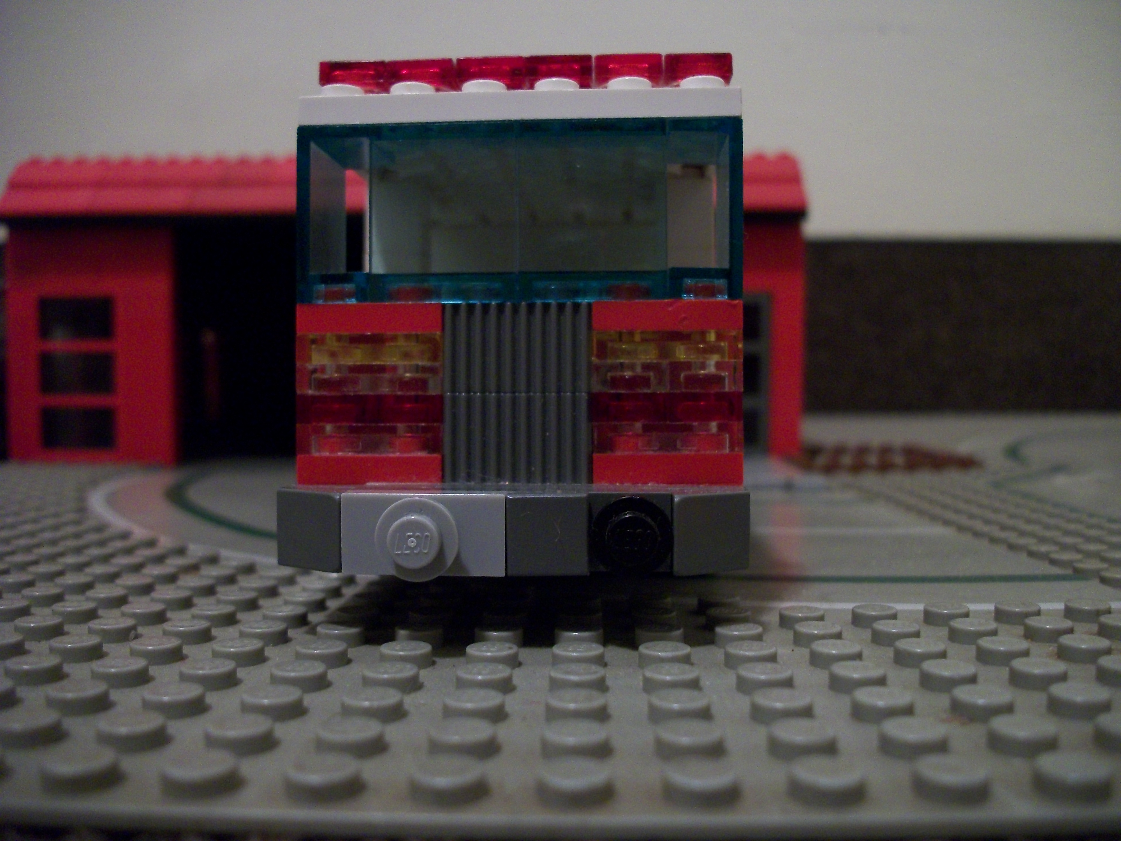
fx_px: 1036
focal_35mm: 32
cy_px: 420
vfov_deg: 44.2
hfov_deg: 56.8
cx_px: 560
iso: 250
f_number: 2.9
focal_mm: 5.7
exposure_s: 1/8
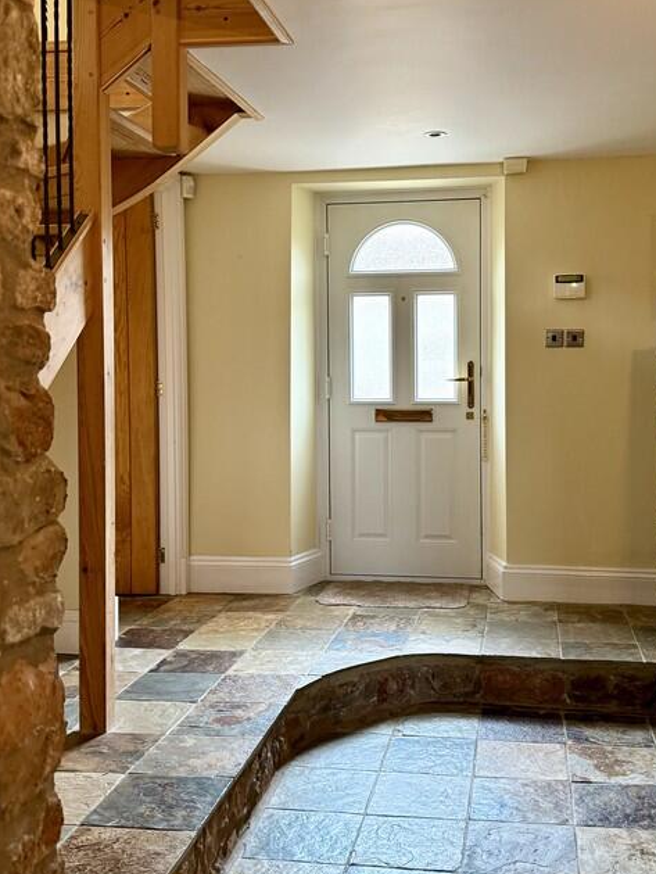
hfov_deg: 36.7
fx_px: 985
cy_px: 405
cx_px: 387
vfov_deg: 47.8
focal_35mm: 39
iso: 250
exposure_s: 1/50
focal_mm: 6.76
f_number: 1.78
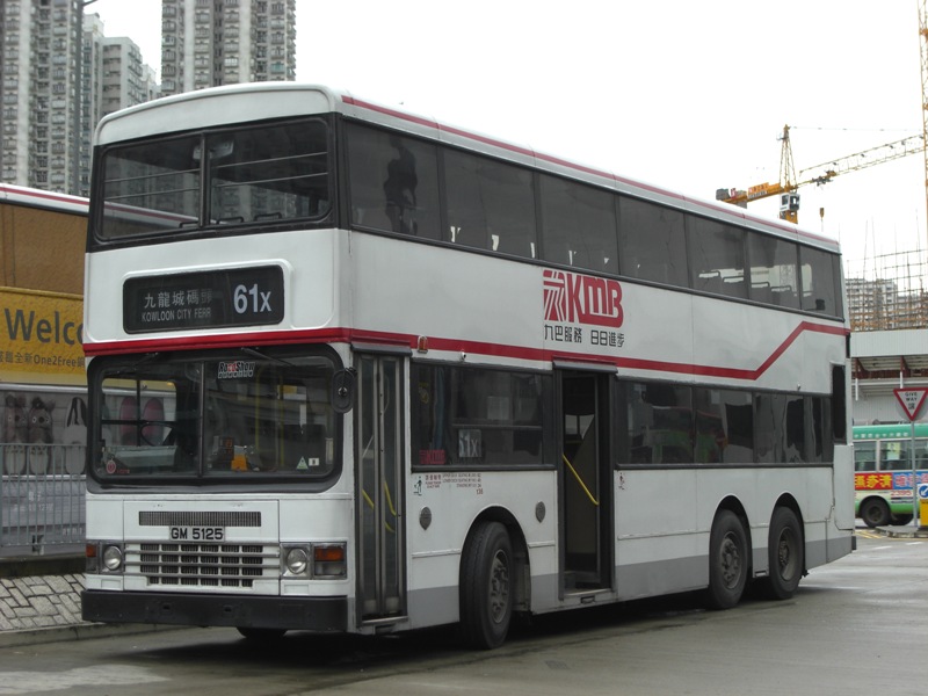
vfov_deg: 21.6
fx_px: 1823
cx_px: 464
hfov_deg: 28.6
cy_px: 348
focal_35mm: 68
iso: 80
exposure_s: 1/125
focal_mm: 14.2
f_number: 4
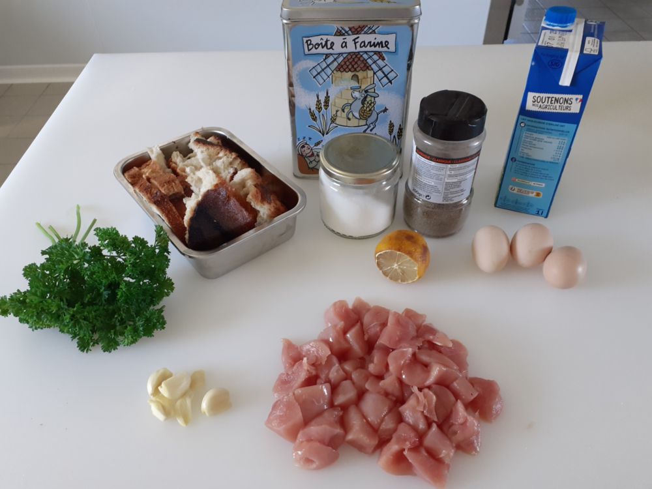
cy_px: 244
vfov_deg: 51.4
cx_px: 326
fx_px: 509
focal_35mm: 27
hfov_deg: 65.3
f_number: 1.9
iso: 125
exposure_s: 1/50
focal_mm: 3.6
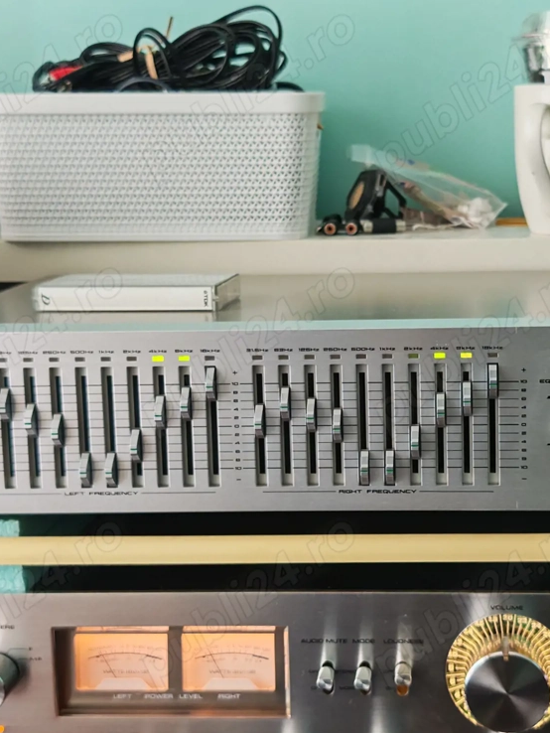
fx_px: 1376
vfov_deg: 29.8
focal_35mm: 65
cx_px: 363
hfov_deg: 22.5
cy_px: 365
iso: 250
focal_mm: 6.83
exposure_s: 1/50
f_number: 1.4
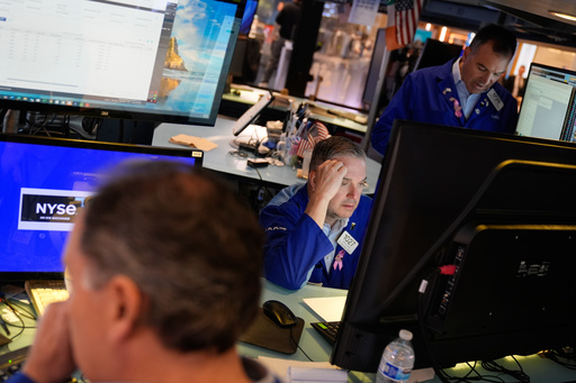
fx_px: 624
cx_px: 288
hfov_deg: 49.6
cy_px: 192
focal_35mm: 39
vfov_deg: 34.2
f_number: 2.8
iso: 1600
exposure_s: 1/90
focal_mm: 39
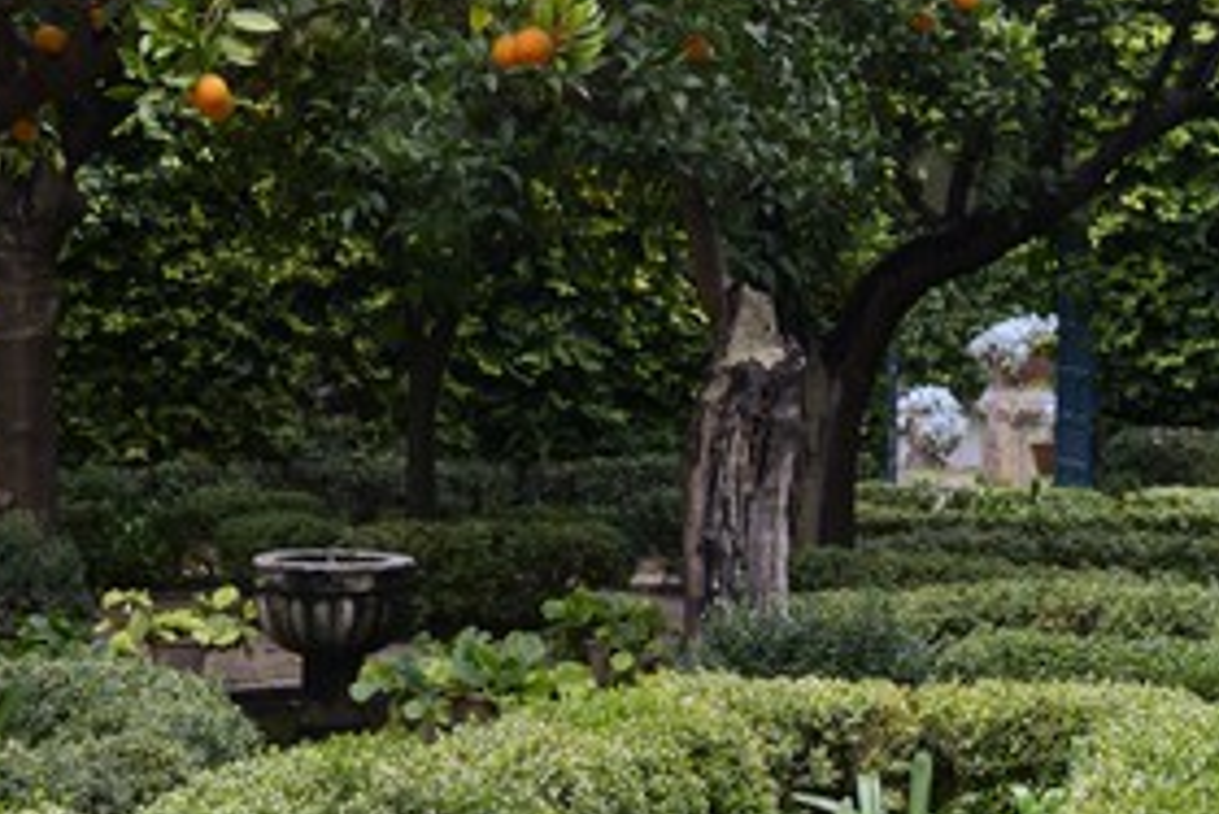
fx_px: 2947
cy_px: 331
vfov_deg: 15.7
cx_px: 501
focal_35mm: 87
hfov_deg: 23.3
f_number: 7.1
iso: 1600
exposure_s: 1/60
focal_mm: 58
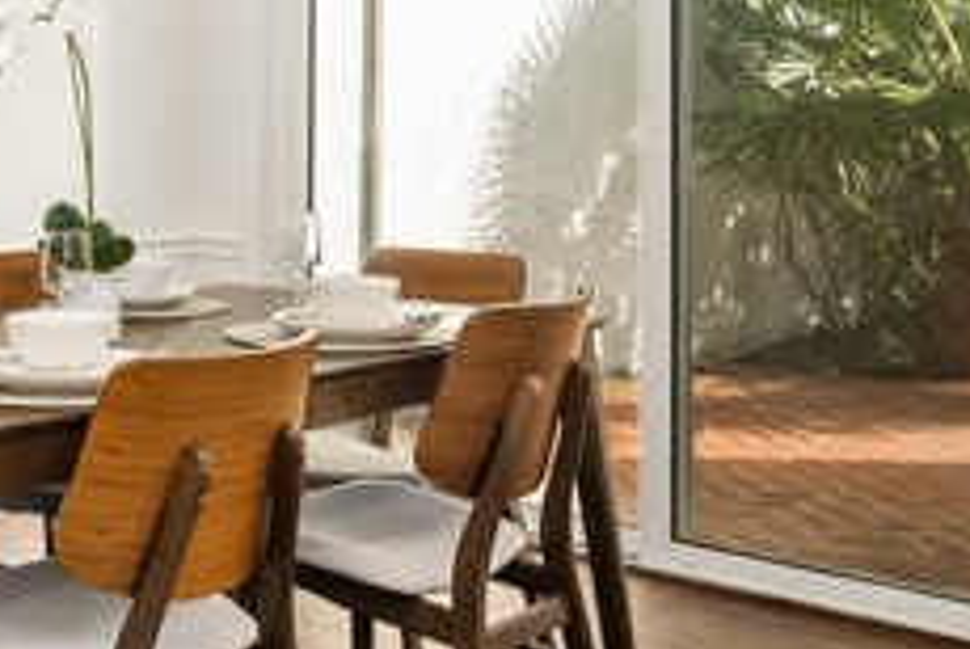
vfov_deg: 26.7
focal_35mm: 50
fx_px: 1349
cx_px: -72
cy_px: 150
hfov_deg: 34.6
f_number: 6.3
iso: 100
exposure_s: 1/50
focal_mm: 18
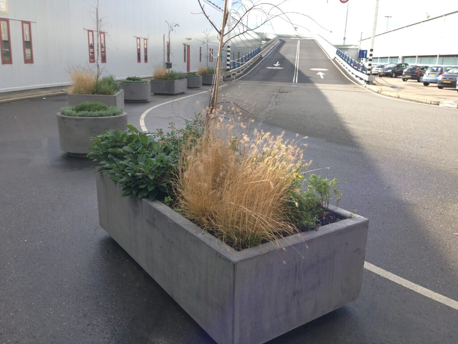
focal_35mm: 33
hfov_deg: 55.4
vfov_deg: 42.9
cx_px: 229
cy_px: 172
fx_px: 437
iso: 50
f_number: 2.4
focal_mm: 4.12
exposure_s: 1/521
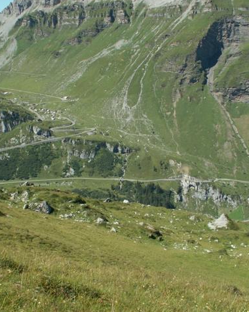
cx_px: 145
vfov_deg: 40.3
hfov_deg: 32.7
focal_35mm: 46
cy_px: 156
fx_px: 424
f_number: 5.6
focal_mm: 5.86
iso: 50
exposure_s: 1/200
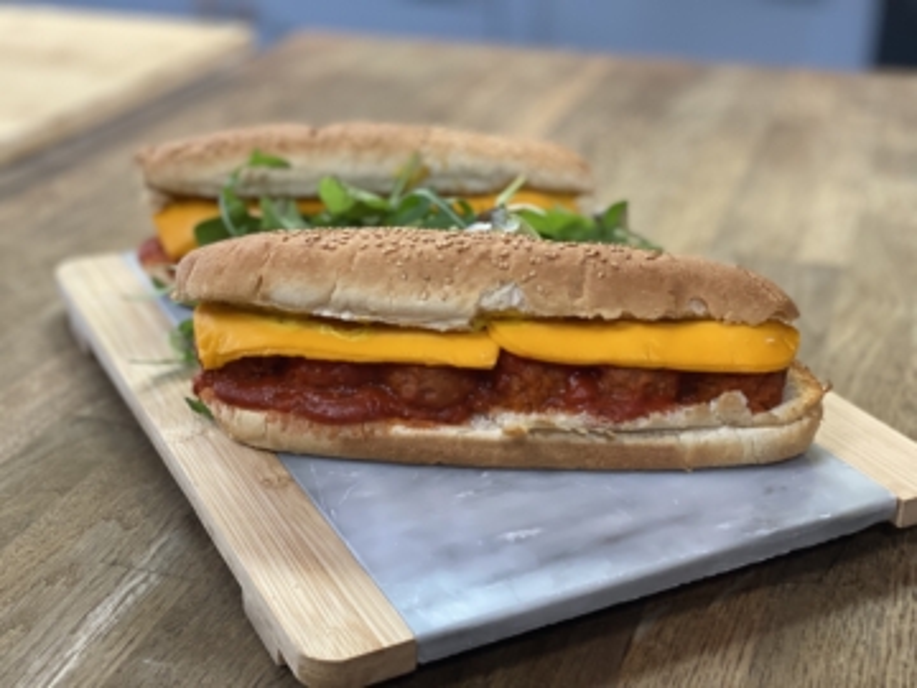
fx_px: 1378
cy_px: 344
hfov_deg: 36.8
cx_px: 458
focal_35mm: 52
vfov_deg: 28.0
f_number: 2
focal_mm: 6
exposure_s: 1/100
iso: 200
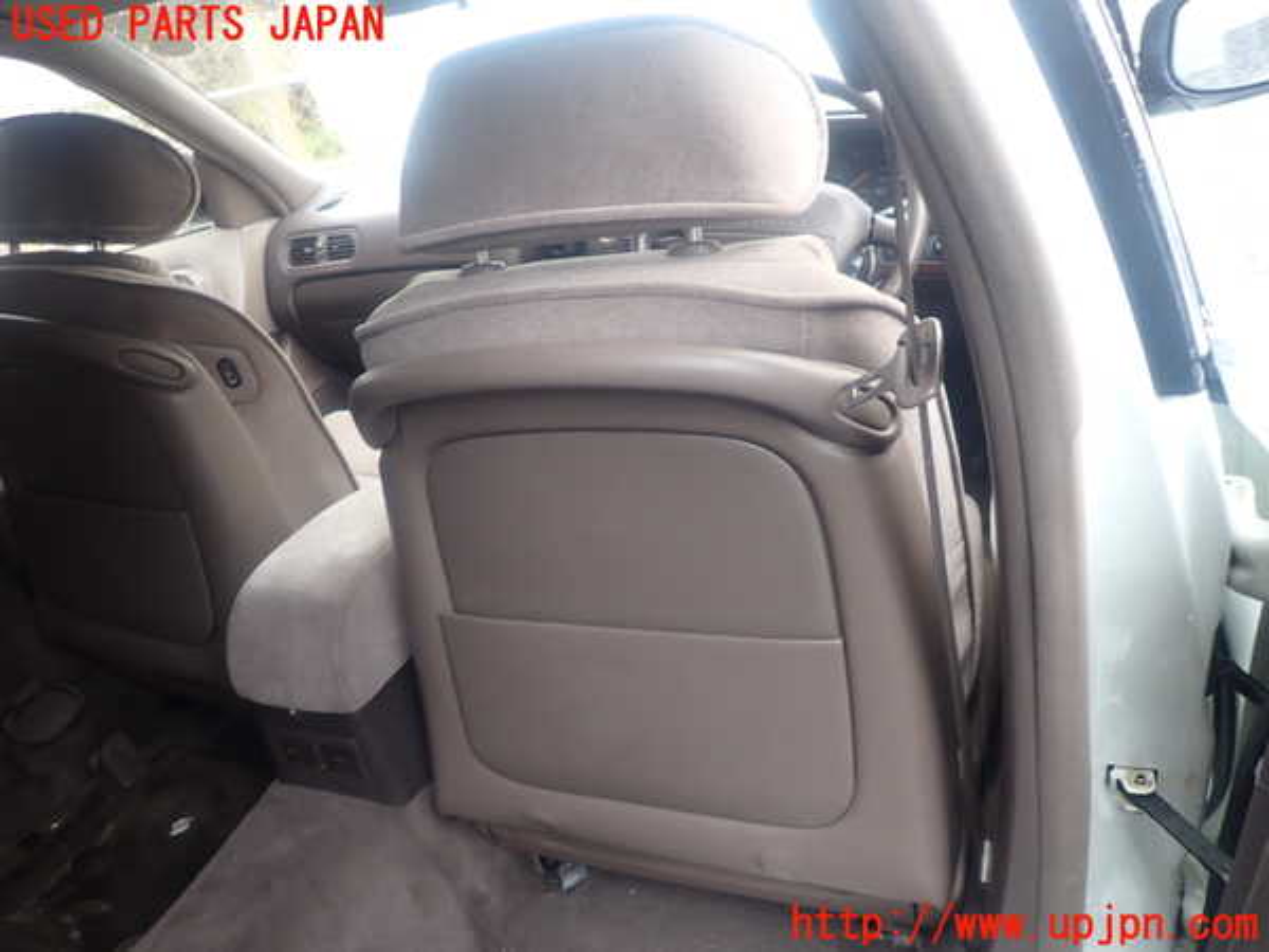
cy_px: 476
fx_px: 916
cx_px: 634
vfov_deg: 54.9
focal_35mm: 25
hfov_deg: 69.4
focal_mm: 4.5
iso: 160
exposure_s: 1/60
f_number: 2
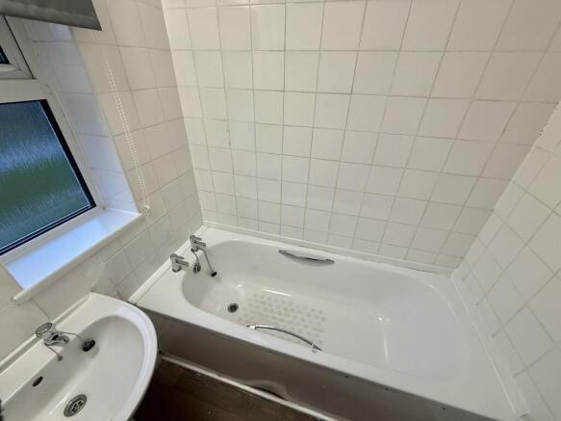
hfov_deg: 102.1
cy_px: 210
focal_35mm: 14
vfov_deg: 85.7
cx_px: 280
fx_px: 227
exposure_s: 1/100
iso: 100
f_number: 2.2
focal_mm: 2.22
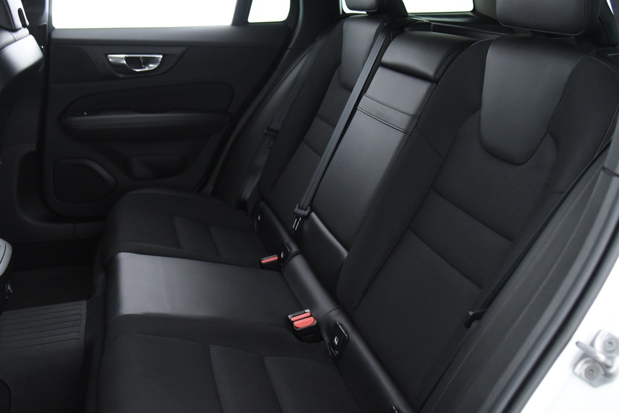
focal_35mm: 33
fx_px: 567
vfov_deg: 40.0
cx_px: 314
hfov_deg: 57.2
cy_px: 216
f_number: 4
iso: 4000
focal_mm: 24
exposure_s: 1/20
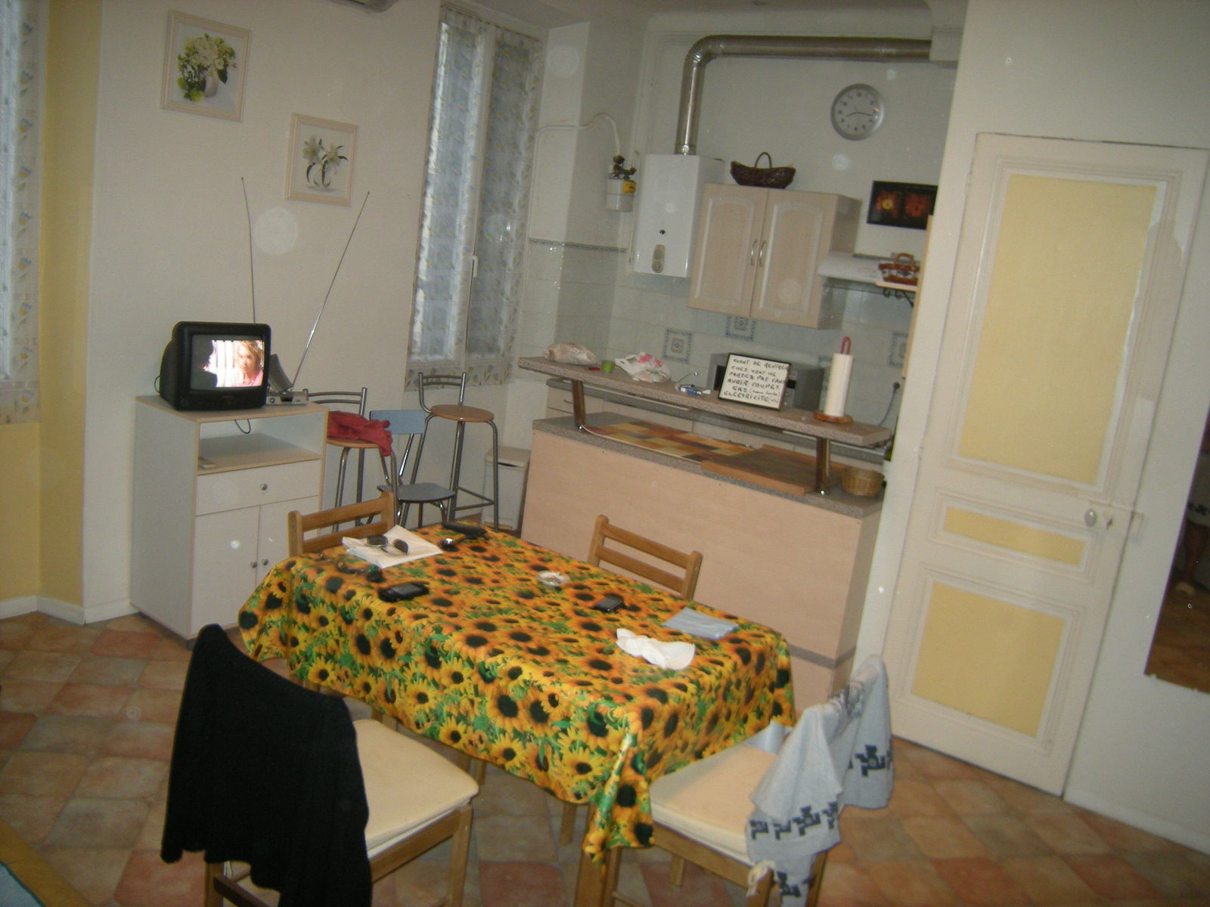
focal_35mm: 28
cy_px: 454
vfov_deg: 49.7
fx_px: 979
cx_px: 605
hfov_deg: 63.4
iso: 160
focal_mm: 4.7
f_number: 2.8
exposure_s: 1/30
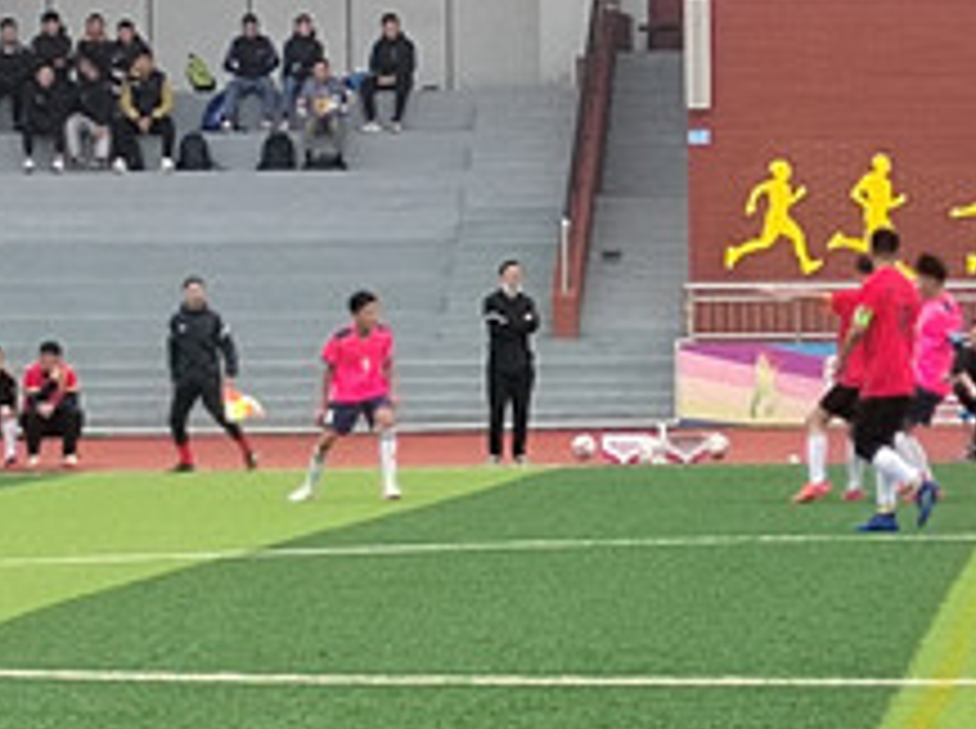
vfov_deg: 4.7
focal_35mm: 313
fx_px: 8810
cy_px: 360
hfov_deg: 6.3
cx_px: 1246
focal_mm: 5.52
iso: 118
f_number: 1.9
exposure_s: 1/100
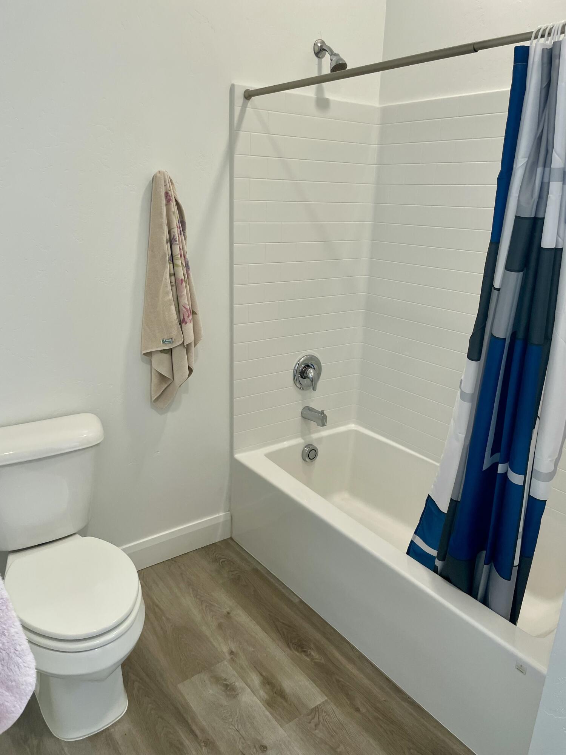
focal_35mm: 26
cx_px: 283
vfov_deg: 67.3
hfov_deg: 53.1
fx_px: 567
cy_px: 378
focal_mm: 4.2
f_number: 1.6
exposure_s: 1/120
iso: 100
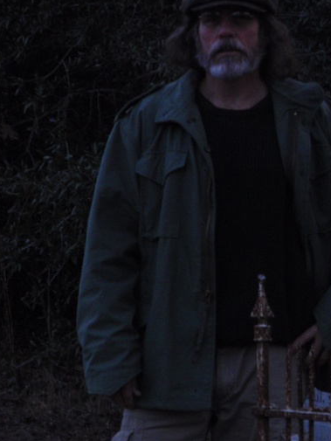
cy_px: 213
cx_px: 202
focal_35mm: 363
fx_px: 4626
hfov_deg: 4.1
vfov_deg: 5.5
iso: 400
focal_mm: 50
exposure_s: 1/4
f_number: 5.9
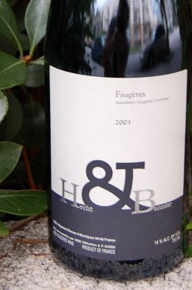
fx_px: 731
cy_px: -7
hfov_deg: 14.9
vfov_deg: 21.5
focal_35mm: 91
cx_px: 122
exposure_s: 1/100
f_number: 5
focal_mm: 26
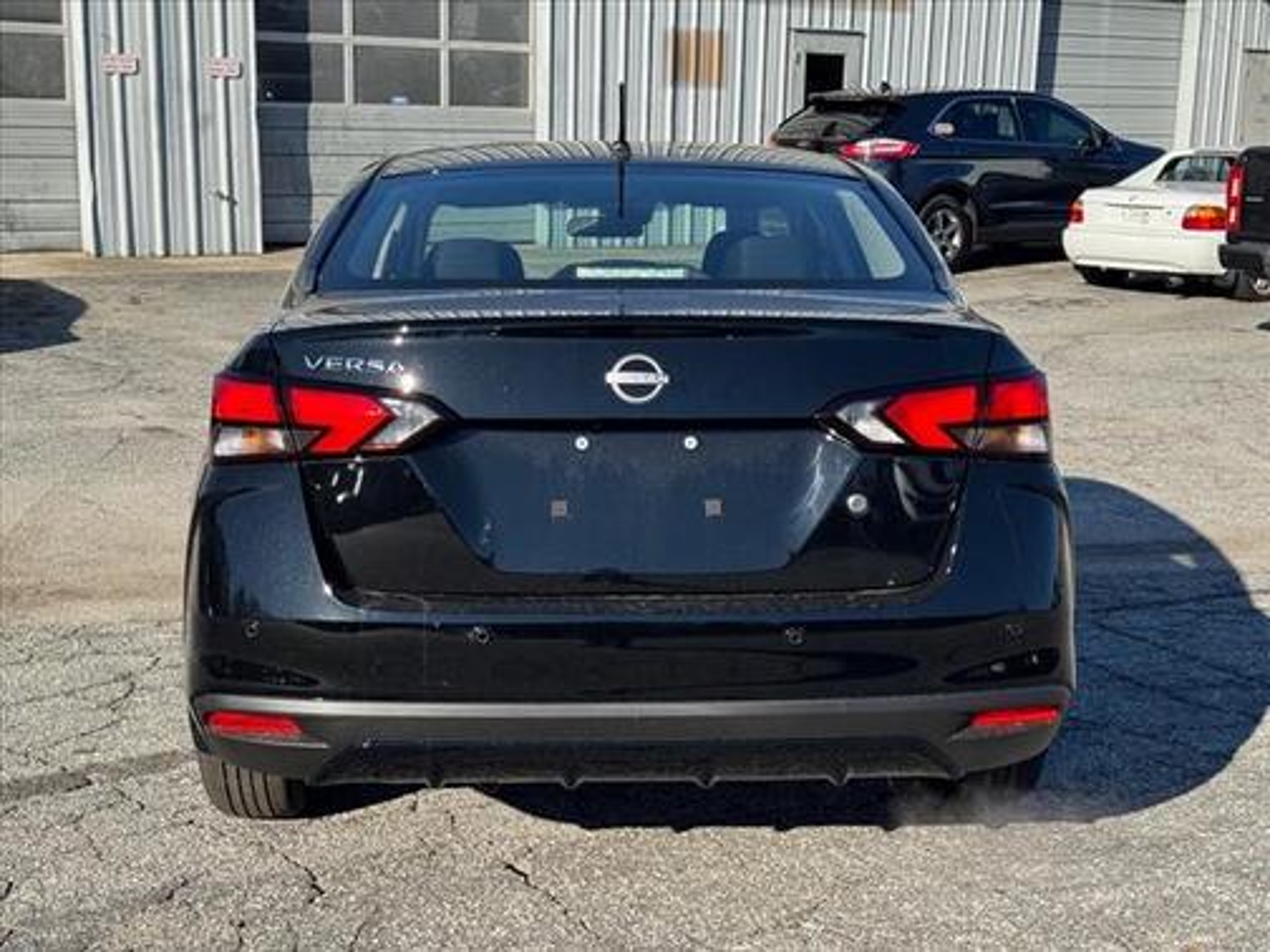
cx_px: 635
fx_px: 1761
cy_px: 476
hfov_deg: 39.7
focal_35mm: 48
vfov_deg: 30.3
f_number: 1.78
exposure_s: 1/3096
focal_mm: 6.76
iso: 64
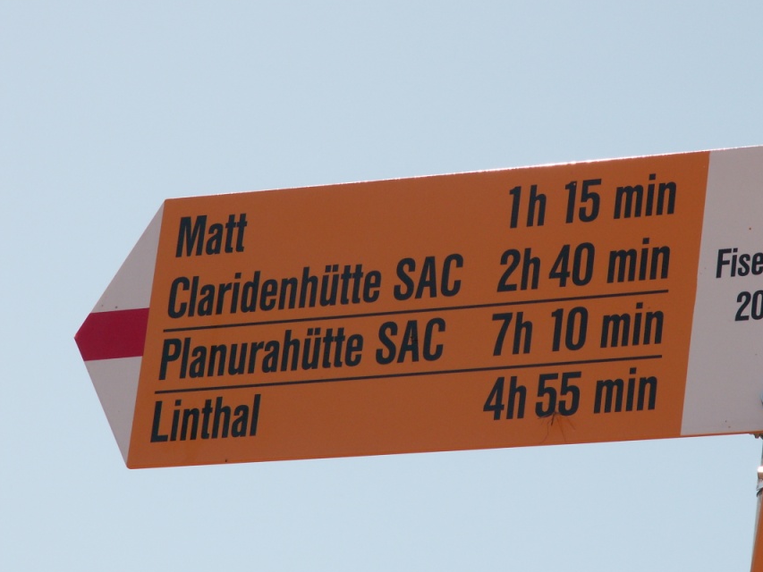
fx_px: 4629
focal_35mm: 210
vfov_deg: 7.1
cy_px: 269
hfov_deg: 9.4
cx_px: 454
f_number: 5
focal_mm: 28.68
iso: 50
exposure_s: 1/320
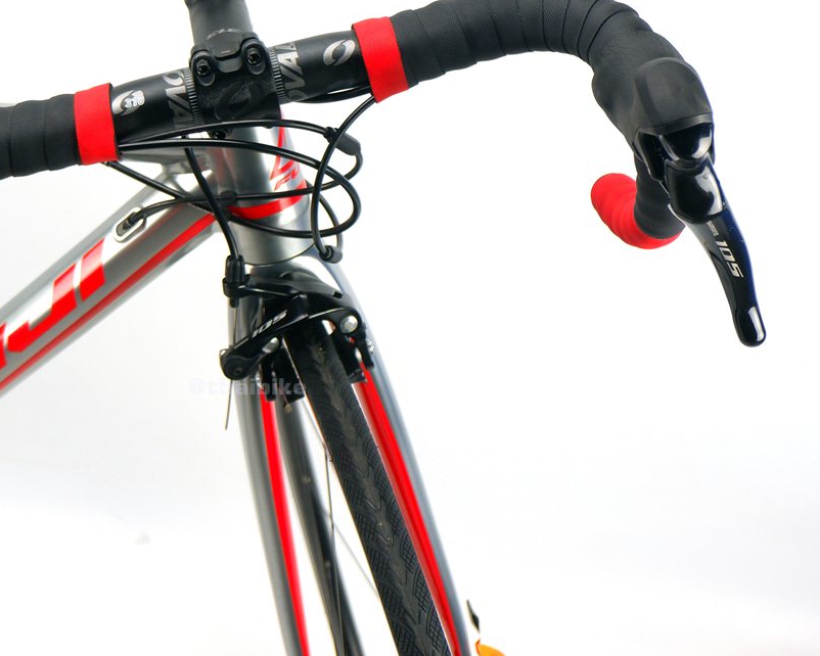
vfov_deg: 25.3
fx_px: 1456
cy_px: 213
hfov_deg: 31.1
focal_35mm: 60
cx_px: 246
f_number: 4.4
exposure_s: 1/125
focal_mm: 25.6
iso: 200
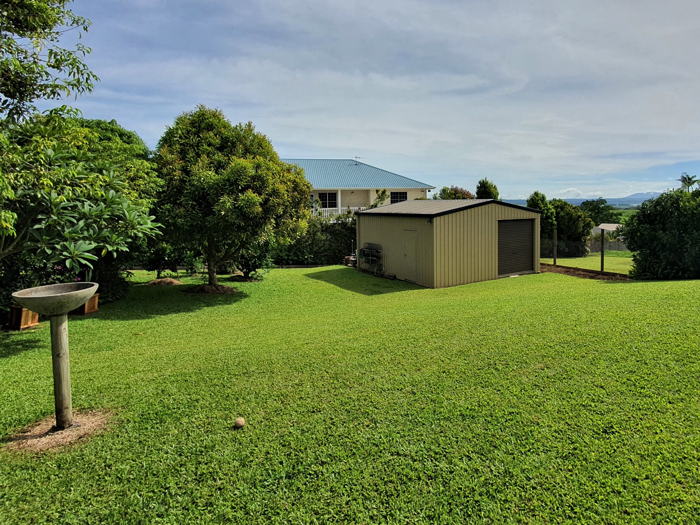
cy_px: 219
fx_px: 364
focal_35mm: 18
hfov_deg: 87.1
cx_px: 403
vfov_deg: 71.1
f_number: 2.2
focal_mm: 1.8
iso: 50
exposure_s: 1/2216
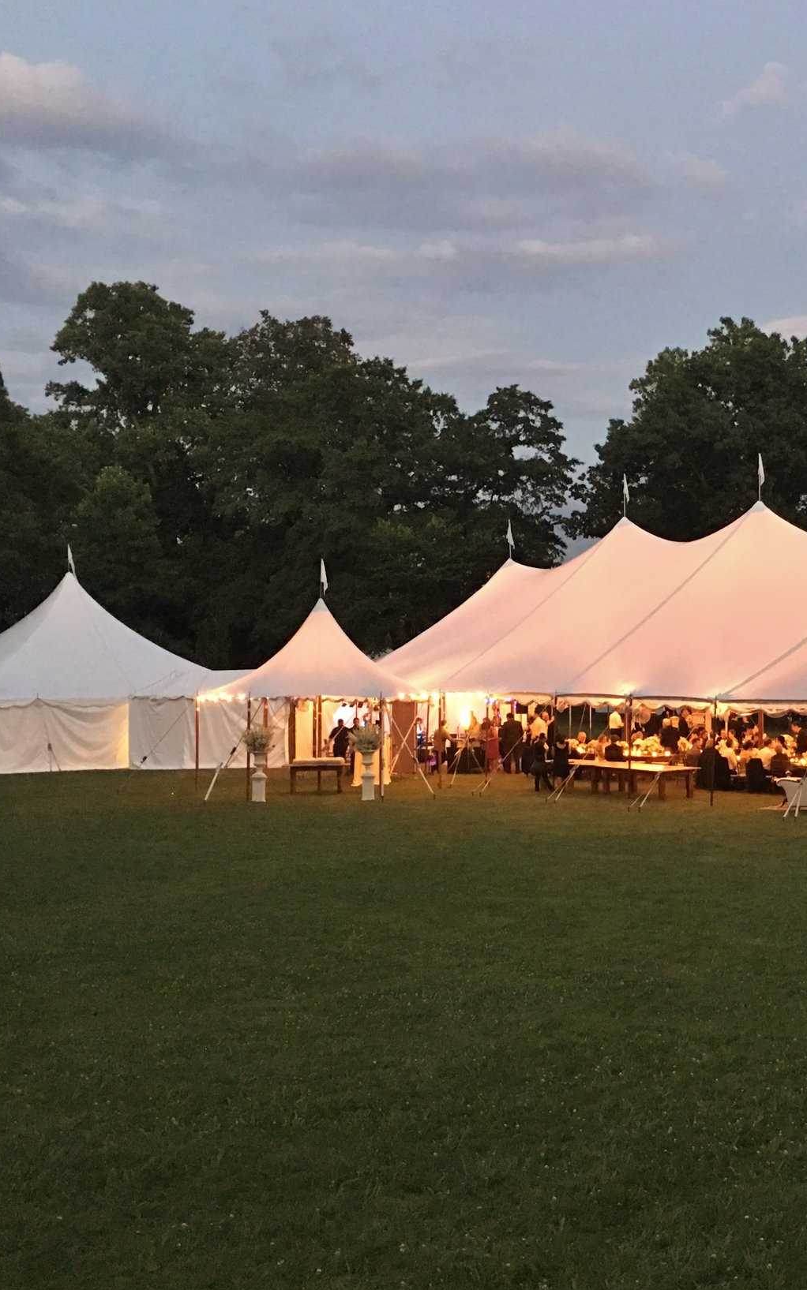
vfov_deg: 42.6
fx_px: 1654
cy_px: 650
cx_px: 752
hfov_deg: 26.4
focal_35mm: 47
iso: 160
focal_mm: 4.15
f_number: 2.2
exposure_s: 1/4
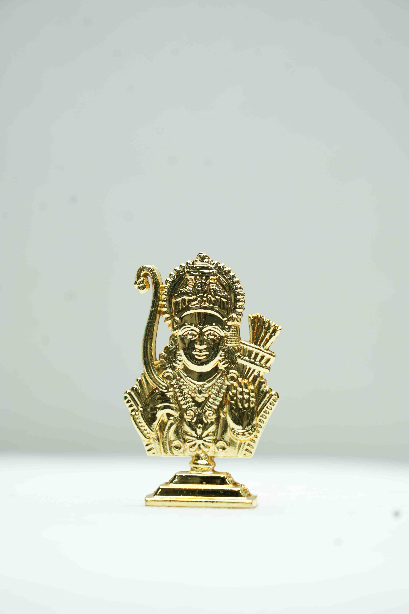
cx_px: 204
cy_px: 307
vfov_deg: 19.5
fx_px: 1789
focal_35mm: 105
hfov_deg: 13.0
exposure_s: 1/60
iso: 320
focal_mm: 105
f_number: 5.6
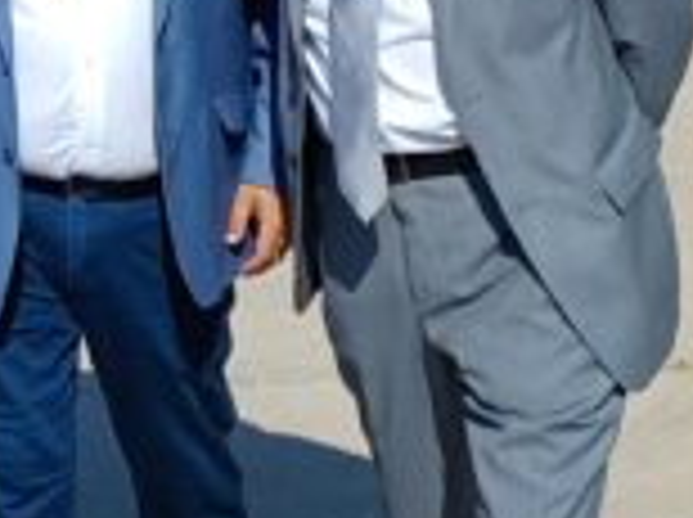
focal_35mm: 115
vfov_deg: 12.3
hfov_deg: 15.5
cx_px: -418
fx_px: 2299
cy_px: -248
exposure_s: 1/712
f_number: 1.8
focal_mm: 5.06
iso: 20
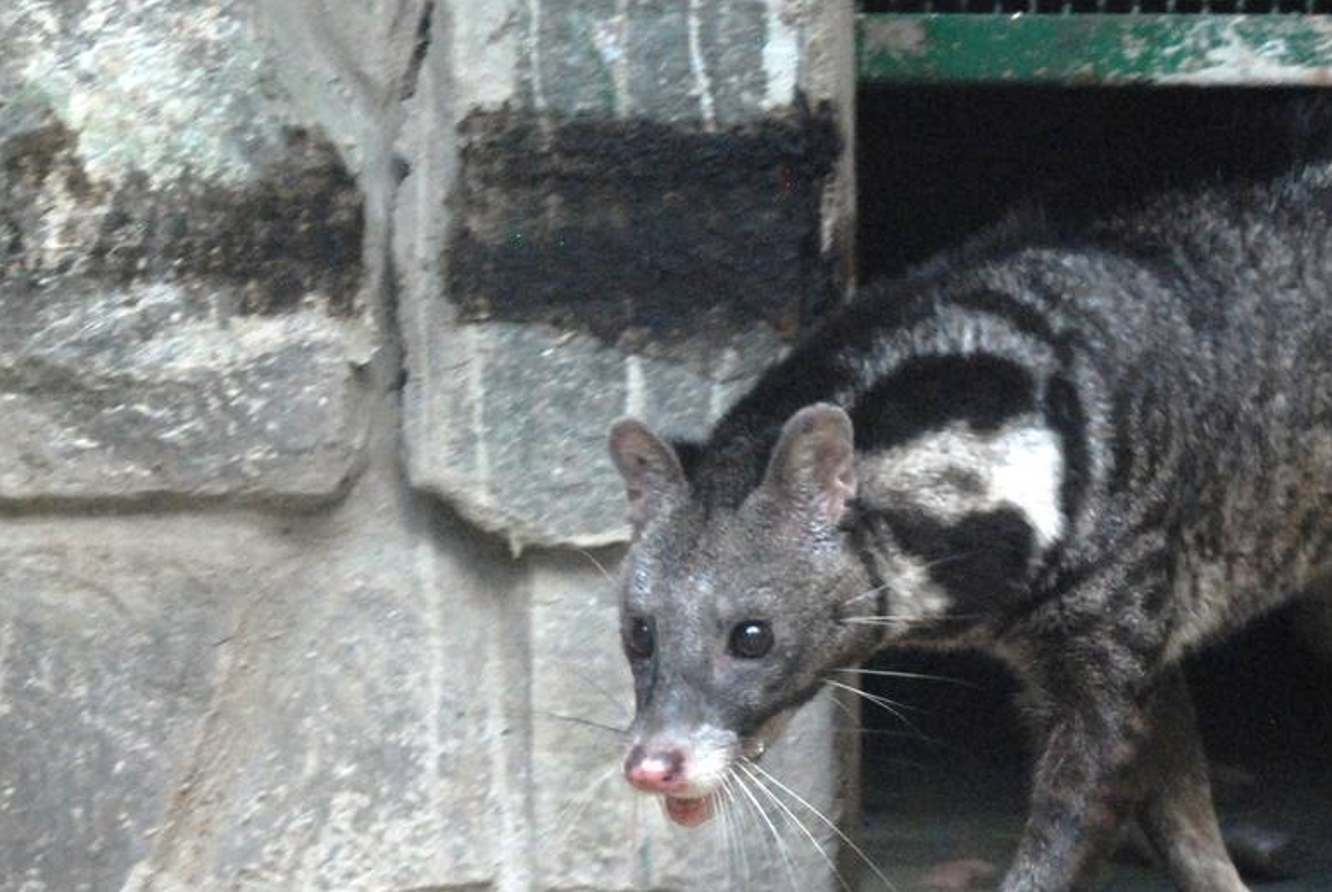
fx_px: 11522
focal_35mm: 311
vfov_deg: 4.4
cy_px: 632
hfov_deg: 6.6
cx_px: 882
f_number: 4
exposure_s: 1/160
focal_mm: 100
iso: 1600
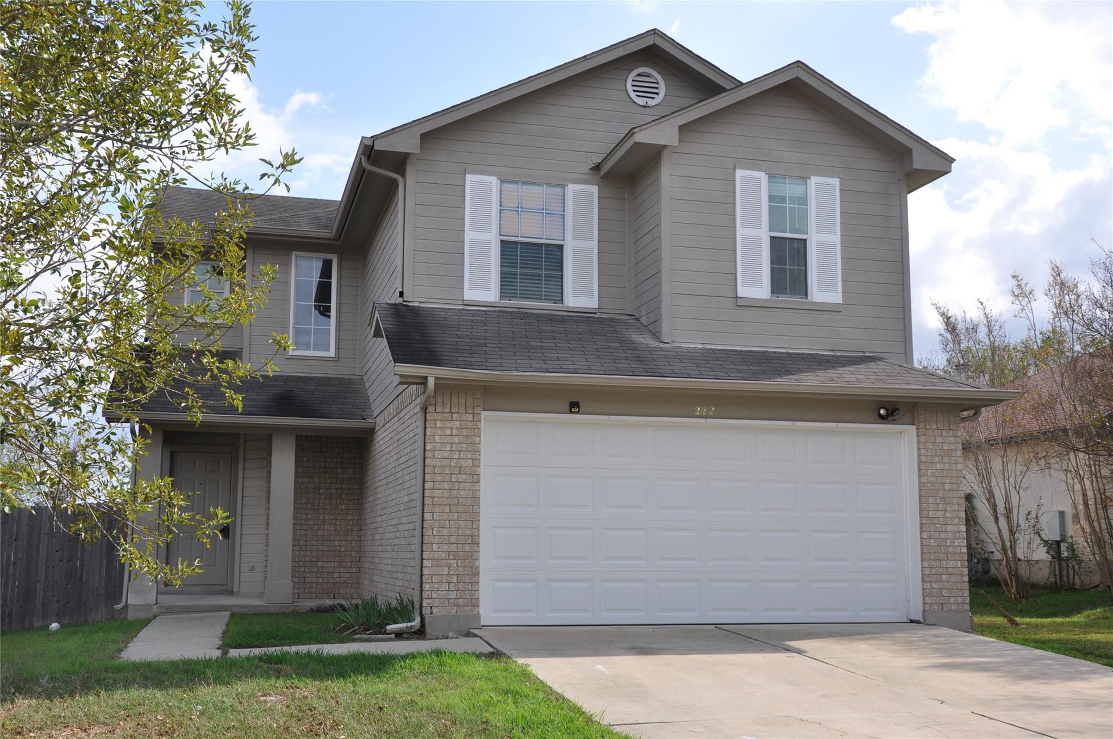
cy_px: 370
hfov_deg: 49.6
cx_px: 556
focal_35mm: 39
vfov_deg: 34.1
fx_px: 1204
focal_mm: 26
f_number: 9
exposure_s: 1/320
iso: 200
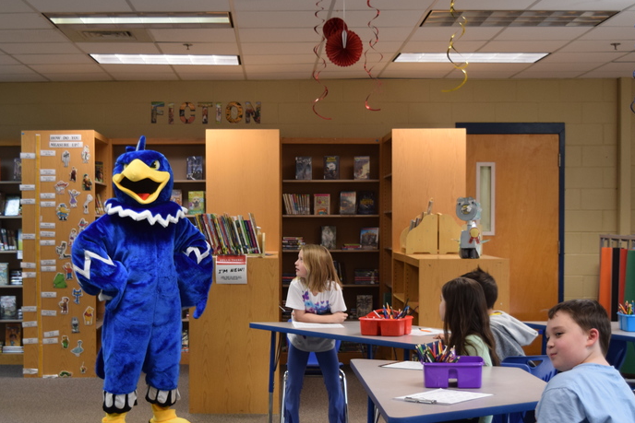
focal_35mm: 67
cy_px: 267
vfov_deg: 20.3
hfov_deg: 30.0
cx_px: 247
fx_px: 1182
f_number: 4.2
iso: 560
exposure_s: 1/60
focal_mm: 30
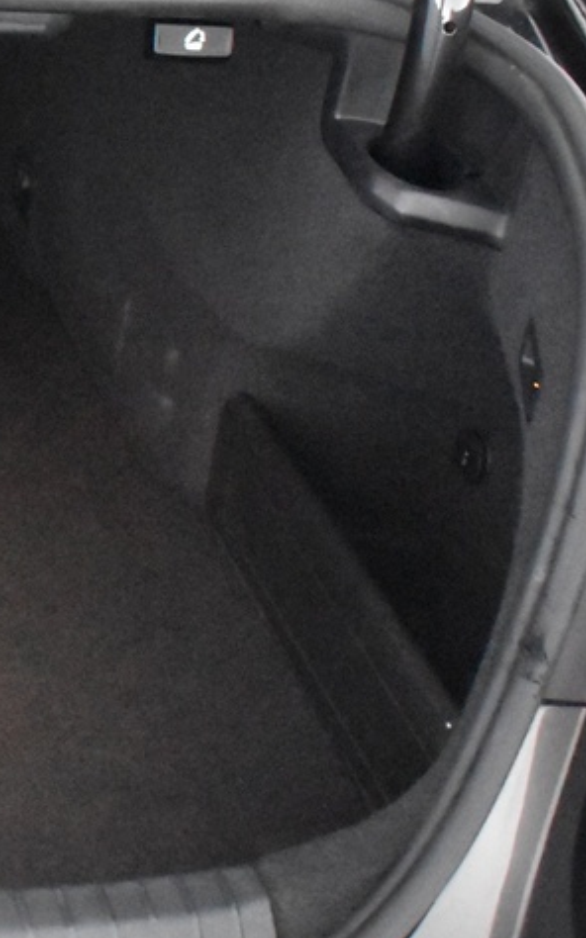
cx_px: -596
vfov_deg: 22.0
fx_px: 2403
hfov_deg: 12.3
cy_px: 358
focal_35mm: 94
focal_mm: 18
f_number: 3.5
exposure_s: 1/60
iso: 9000
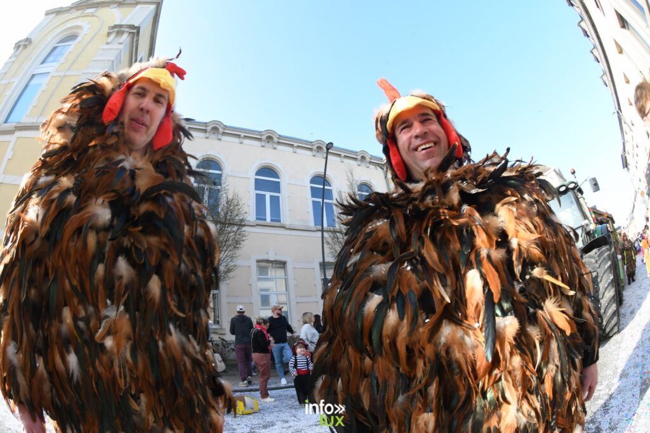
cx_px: 325
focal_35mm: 15
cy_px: 216
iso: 360
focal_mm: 10.5
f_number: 14
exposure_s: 1/60
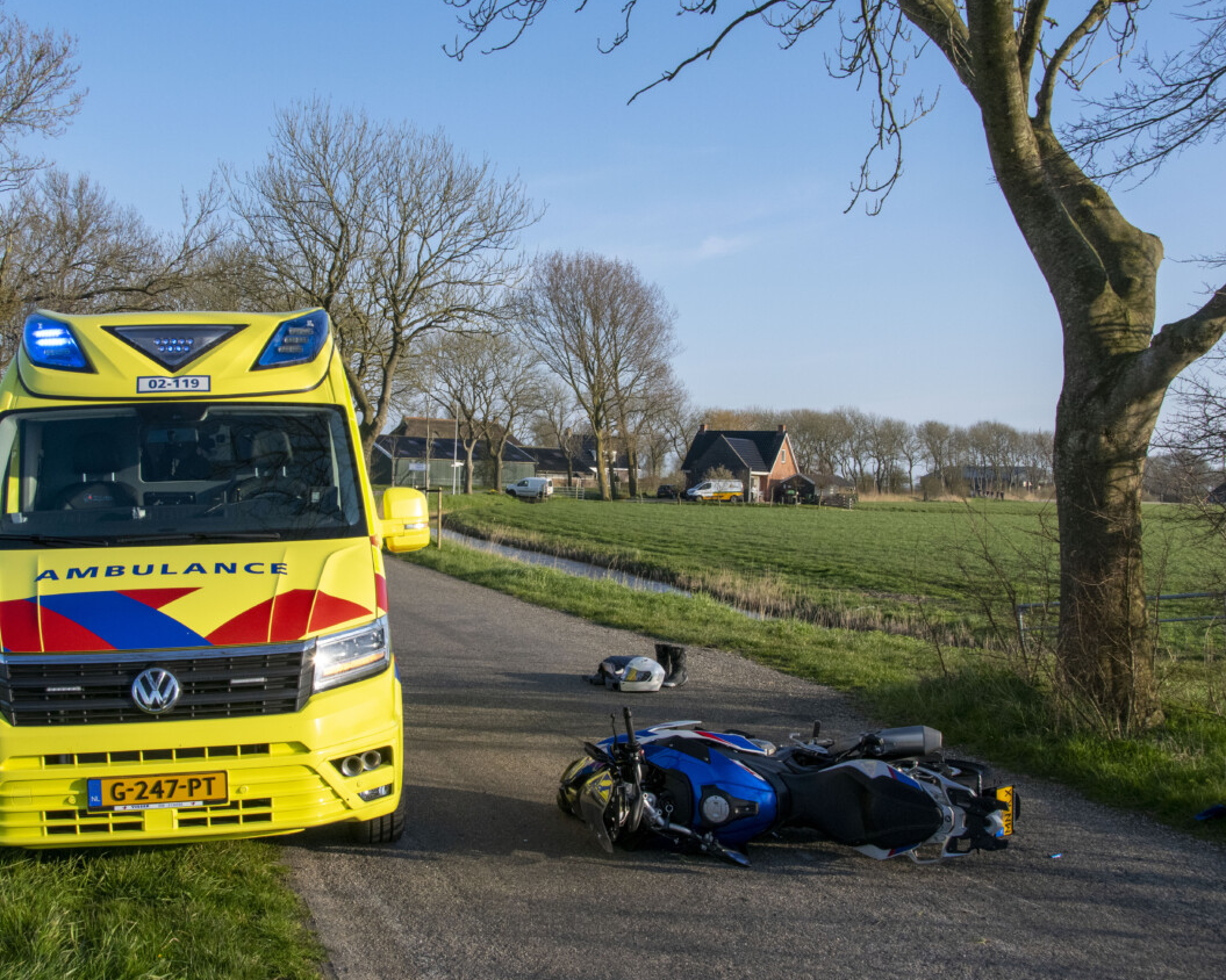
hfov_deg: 44.7
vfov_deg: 36.5
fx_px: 1488
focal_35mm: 41
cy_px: 489
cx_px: 539
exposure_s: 1/640
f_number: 13
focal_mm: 24
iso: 640
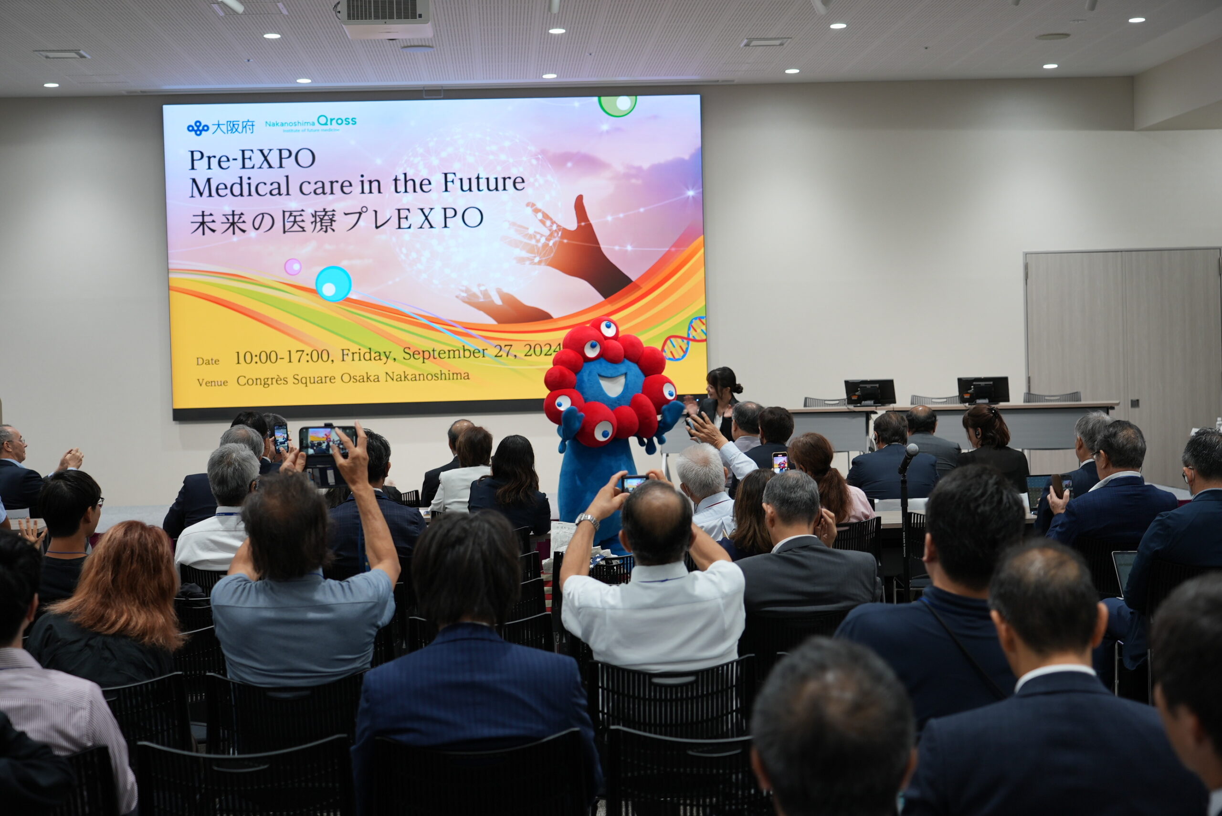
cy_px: 408
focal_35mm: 55
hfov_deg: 36.2
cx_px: 611
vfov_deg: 24.6
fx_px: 1868
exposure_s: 1/60
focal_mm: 55
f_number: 4
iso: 320
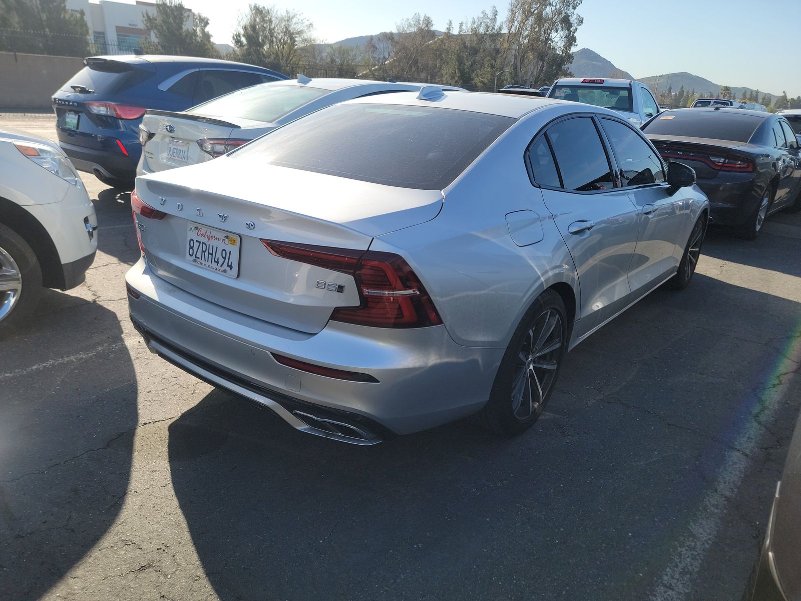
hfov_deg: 71.6
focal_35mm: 24
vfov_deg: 56.8
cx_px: 400
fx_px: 555
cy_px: 300
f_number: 1.8
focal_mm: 6.7
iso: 50
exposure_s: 1/588
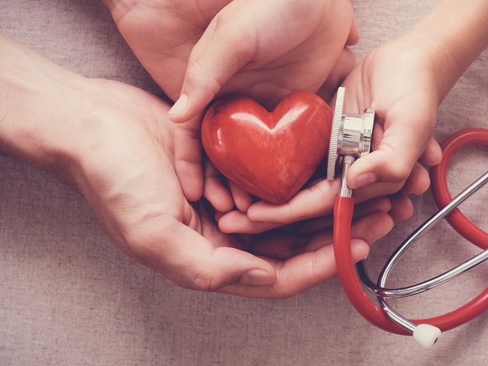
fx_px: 1086
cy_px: 194
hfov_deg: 25.3
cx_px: 291
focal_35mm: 77
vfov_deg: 19.1
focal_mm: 40.7
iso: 500
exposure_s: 1/40
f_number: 8
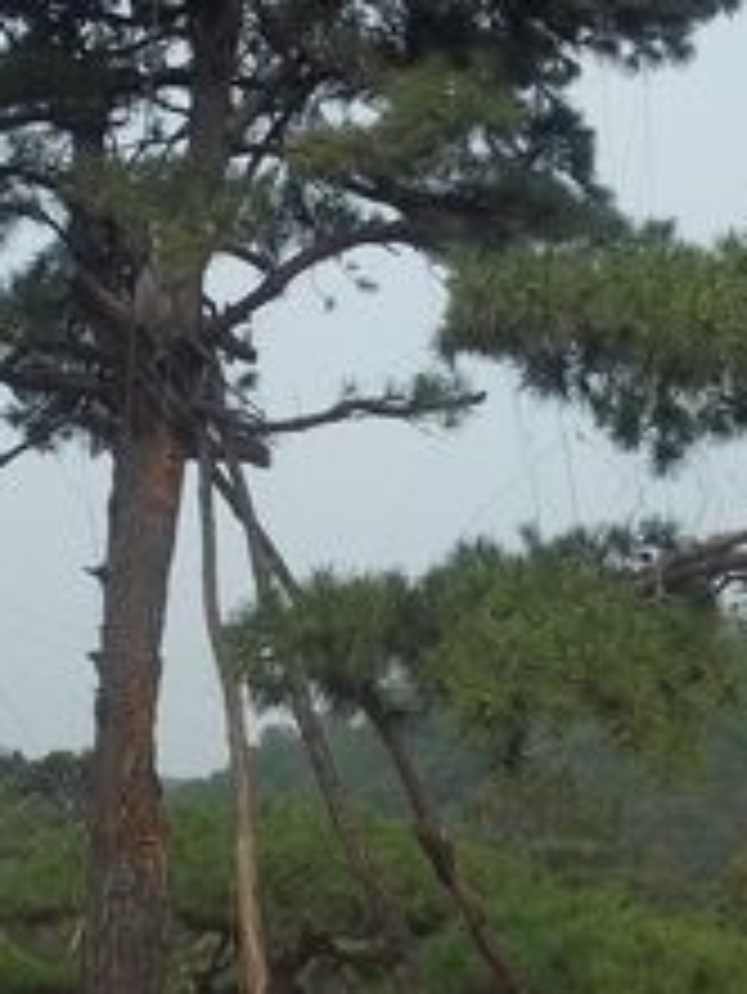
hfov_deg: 14.4
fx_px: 2961
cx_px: 302
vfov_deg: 19.1
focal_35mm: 103
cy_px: 427
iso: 80
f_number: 10
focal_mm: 10.1
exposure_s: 1/200
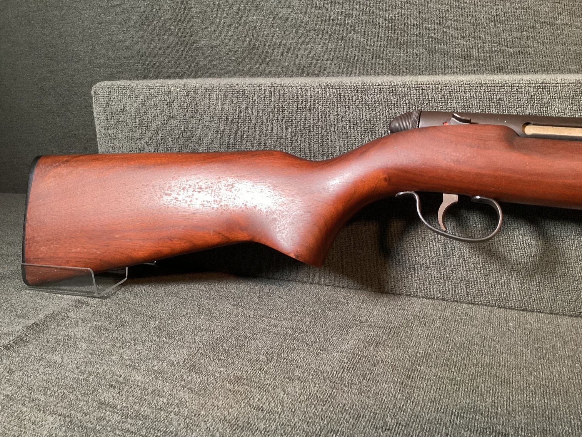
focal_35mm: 31
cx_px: 291
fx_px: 521
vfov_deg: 45.4
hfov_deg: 58.3
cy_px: 218
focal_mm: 3.3
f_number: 2.4
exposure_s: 1/60
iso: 320
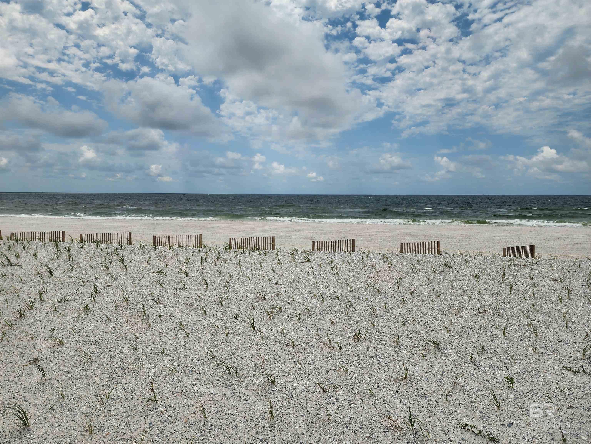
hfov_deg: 73.9
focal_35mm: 23
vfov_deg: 58.9
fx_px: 393
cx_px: 296
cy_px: 222
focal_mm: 6.4
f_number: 1.8
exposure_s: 1/2308
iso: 12
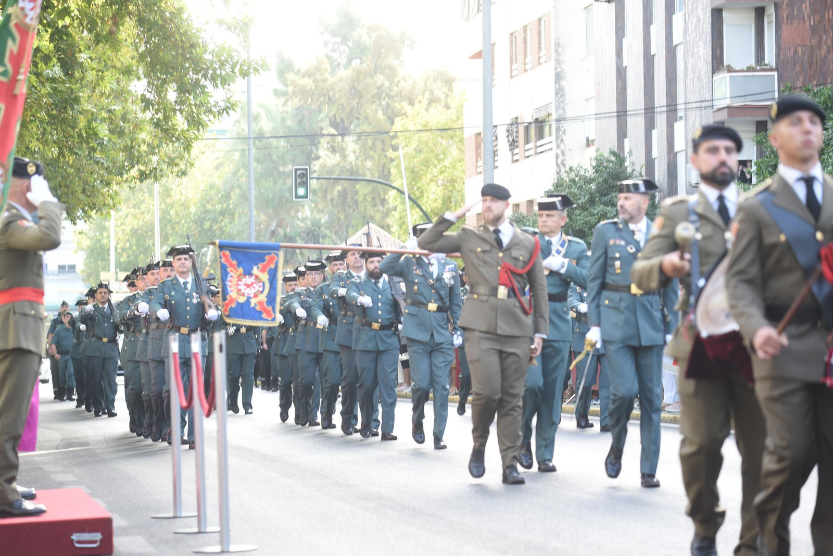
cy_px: 278
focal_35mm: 125
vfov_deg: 11.0
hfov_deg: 16.4
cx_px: 416
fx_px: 2893
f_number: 4
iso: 400
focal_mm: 125
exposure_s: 1/160
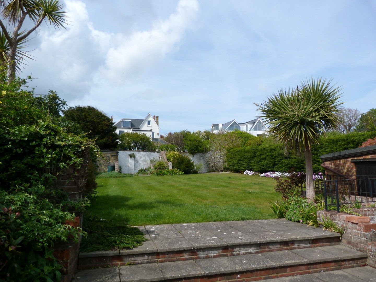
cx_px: 188
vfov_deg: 54.9
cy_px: 141
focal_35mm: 25
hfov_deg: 69.4
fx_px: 272
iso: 80
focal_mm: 4.5
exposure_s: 1/1000
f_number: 2.8
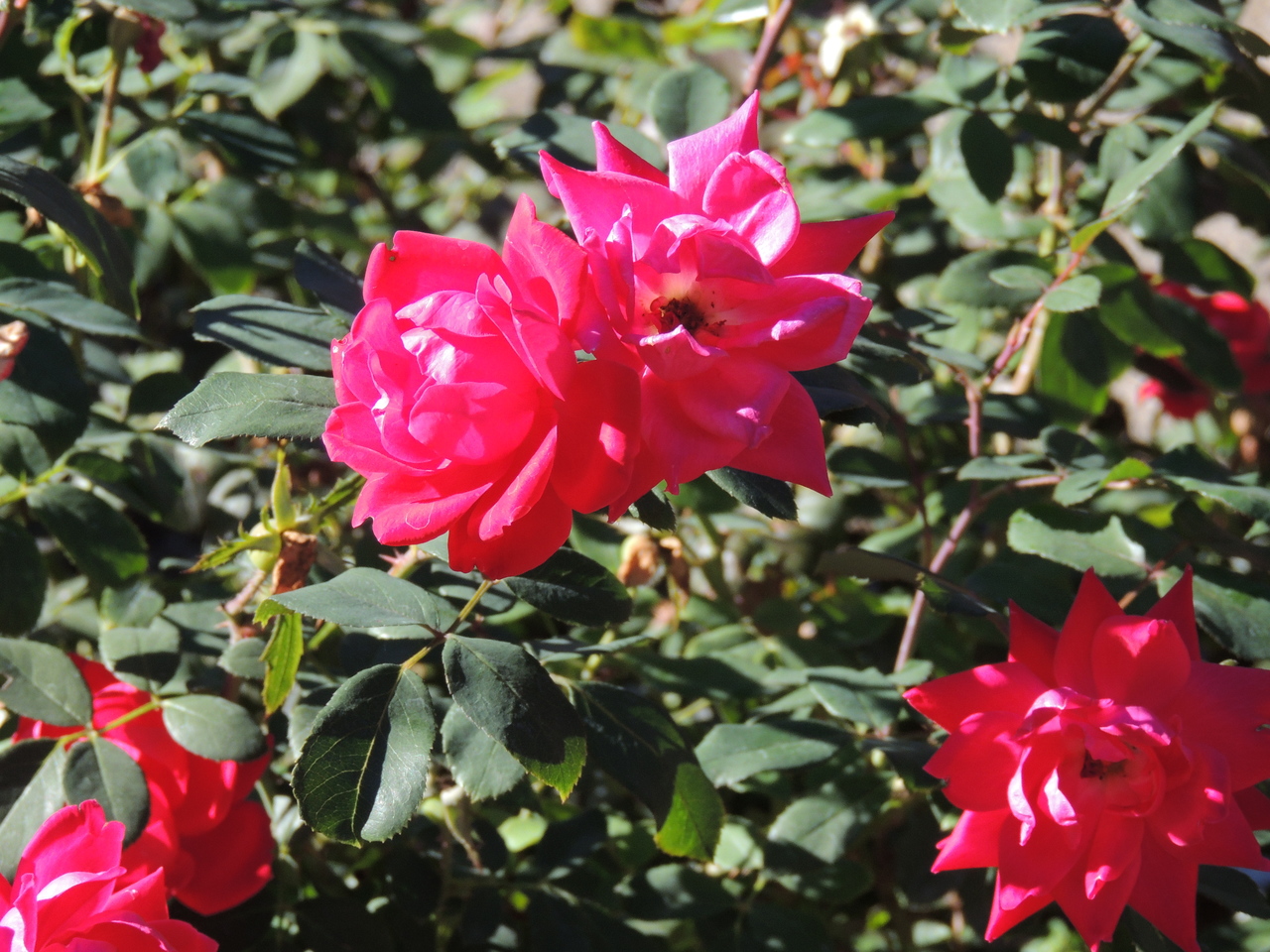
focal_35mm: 200
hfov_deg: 9.9
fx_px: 7338
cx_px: 635
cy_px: 476
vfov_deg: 7.4
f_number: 4.6
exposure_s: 1/500
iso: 250
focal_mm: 35.6
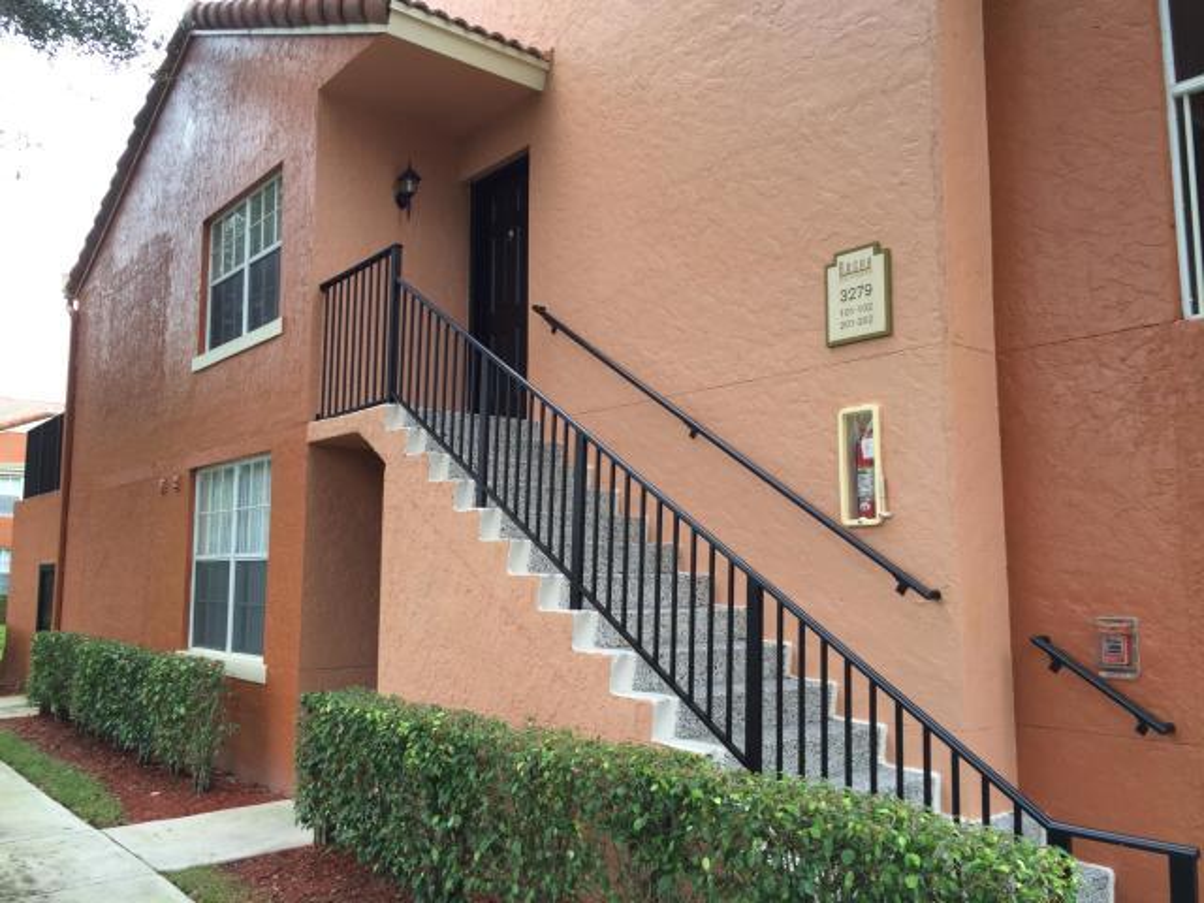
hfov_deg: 60.0
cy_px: 452
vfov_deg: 46.8
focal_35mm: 30
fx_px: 1043
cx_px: 602
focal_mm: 4.12
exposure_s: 1/146
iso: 32
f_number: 2.2
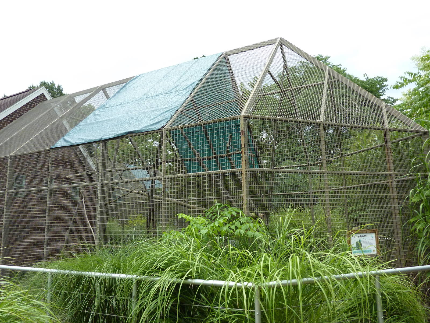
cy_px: 162
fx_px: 311
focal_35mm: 25
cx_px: 215
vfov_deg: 54.9
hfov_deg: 69.4
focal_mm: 4.1
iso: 250
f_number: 3.3
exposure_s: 1/500
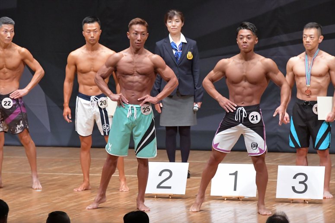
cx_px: 168
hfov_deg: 7.2
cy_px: 112
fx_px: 2651
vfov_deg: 4.8
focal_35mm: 285
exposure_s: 1/400
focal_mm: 190
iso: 8000
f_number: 5.6
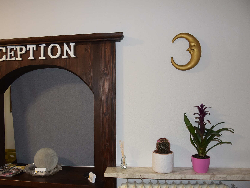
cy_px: 95
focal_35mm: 30
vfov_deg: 46.8
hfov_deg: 59.7
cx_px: 108
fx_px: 217
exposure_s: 1/60
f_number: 3.5
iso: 1600
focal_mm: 18
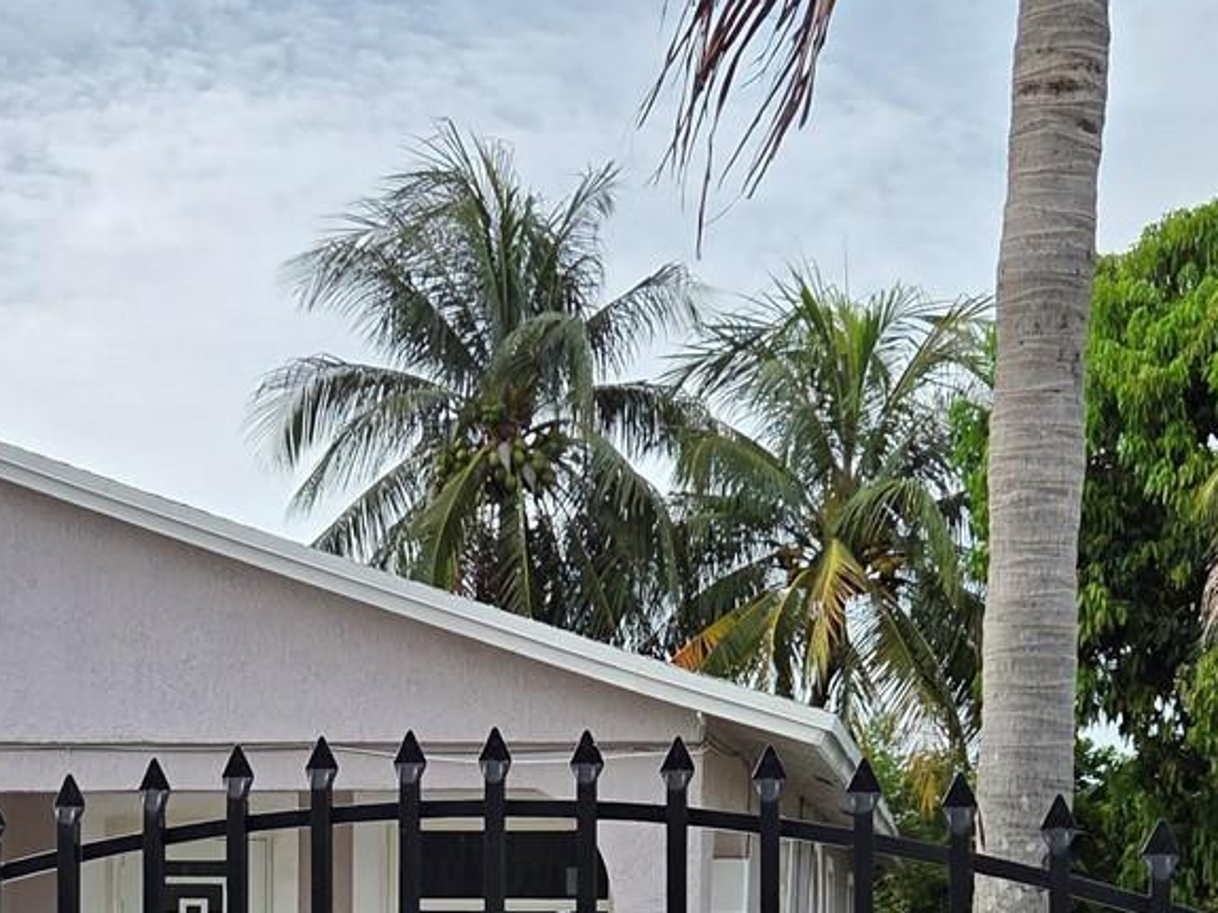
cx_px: 515
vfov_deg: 21.8
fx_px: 2251
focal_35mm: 64
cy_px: 981
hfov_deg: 30.2
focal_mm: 5.4
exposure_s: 1/4663
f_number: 1.8
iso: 80
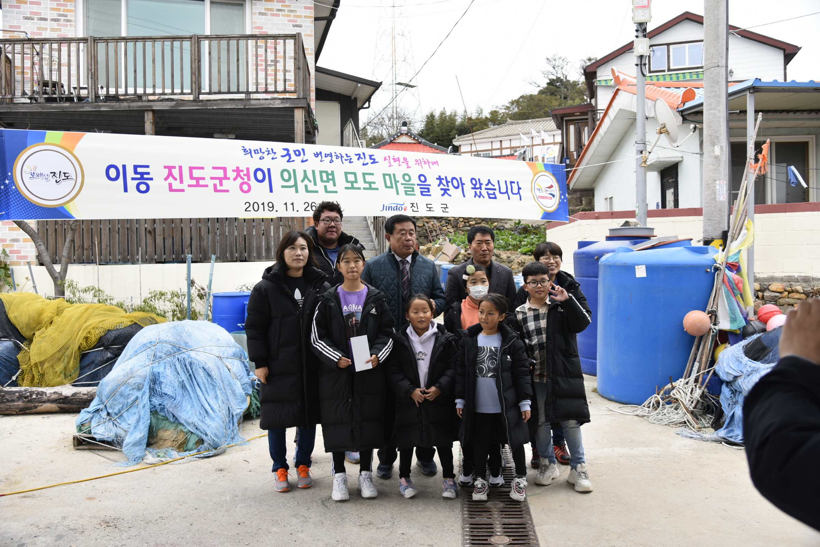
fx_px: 683
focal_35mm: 30
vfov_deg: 43.6
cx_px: 410
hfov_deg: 61.9
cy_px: 274
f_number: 4.5
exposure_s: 1/125
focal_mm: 30
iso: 100
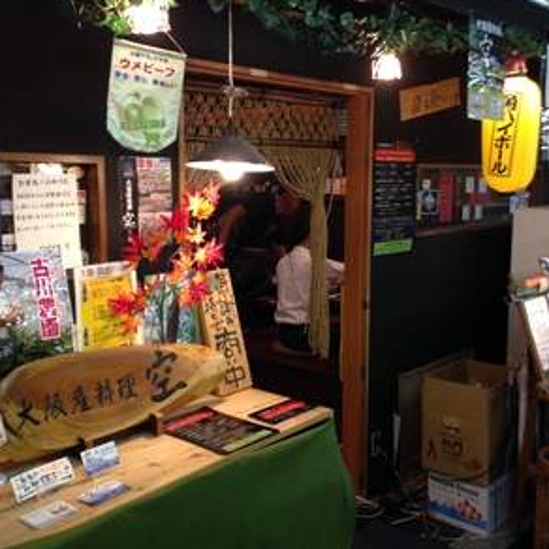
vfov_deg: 41.9
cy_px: 273
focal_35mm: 40
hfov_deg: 41.9
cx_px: 276
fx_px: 718
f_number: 2.4
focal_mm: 4.12
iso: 125
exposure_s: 1/20
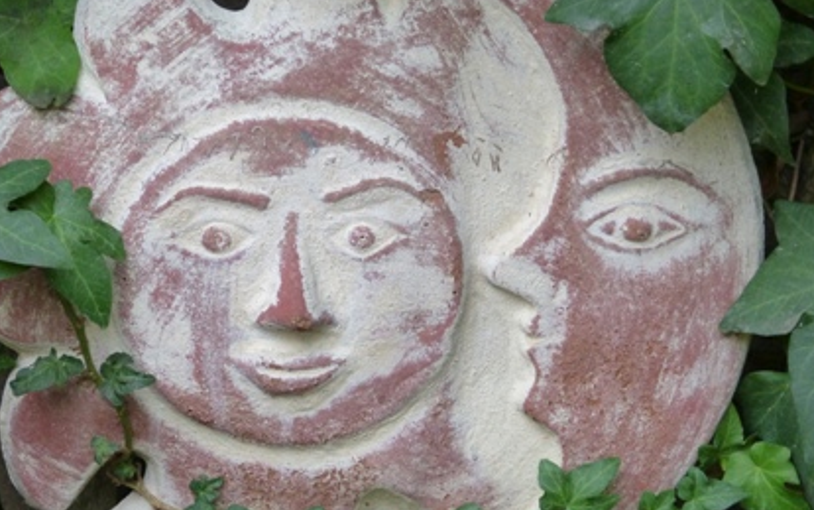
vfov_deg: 6.5
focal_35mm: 202
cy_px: 232
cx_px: 414
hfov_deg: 10.4
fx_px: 4482
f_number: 3.7
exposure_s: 1/160
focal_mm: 28.4
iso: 400
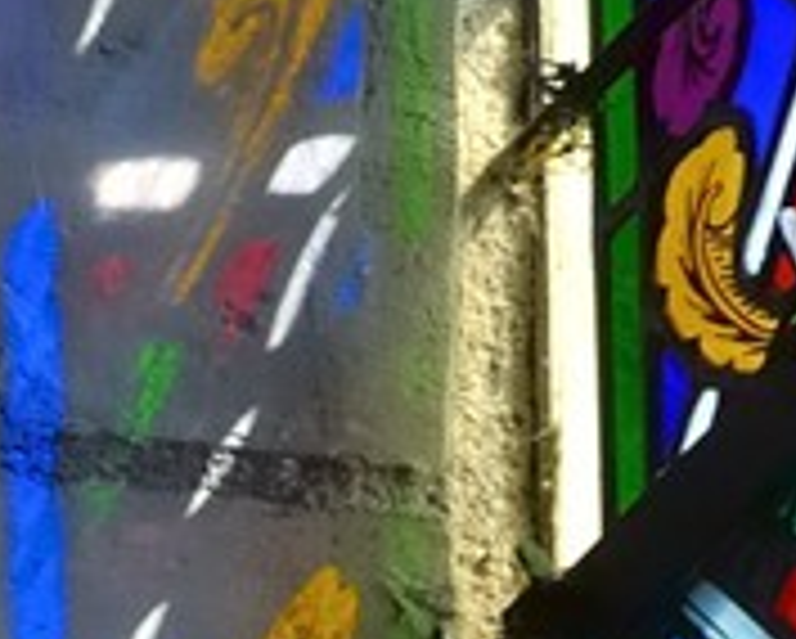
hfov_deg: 0.9
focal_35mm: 2164
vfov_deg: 0.7
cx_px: -688
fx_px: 51037
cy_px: 2358
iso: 100
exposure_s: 1/80
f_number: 6.3
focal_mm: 170
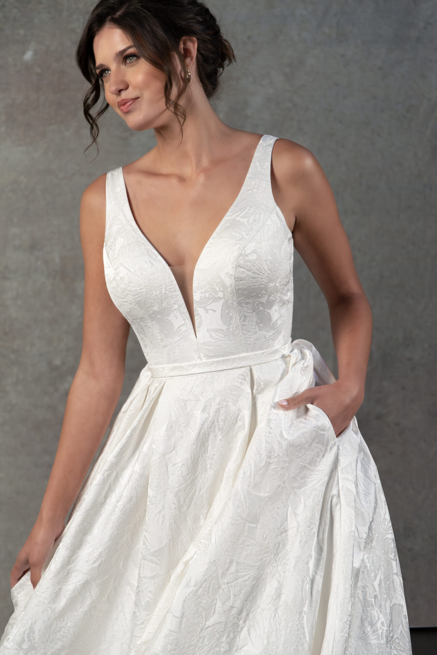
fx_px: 1802
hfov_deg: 13.8
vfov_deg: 20.6
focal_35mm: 99
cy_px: 328
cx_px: 218
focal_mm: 66
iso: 1000
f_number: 4
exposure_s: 1/500
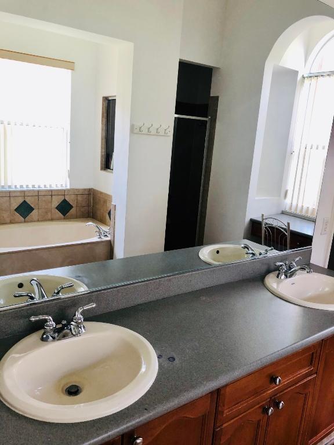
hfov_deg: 49.7
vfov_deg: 63.4
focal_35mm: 28
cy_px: 222
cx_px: 167
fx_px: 360
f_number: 1.8
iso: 25
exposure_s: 1/30
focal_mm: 4
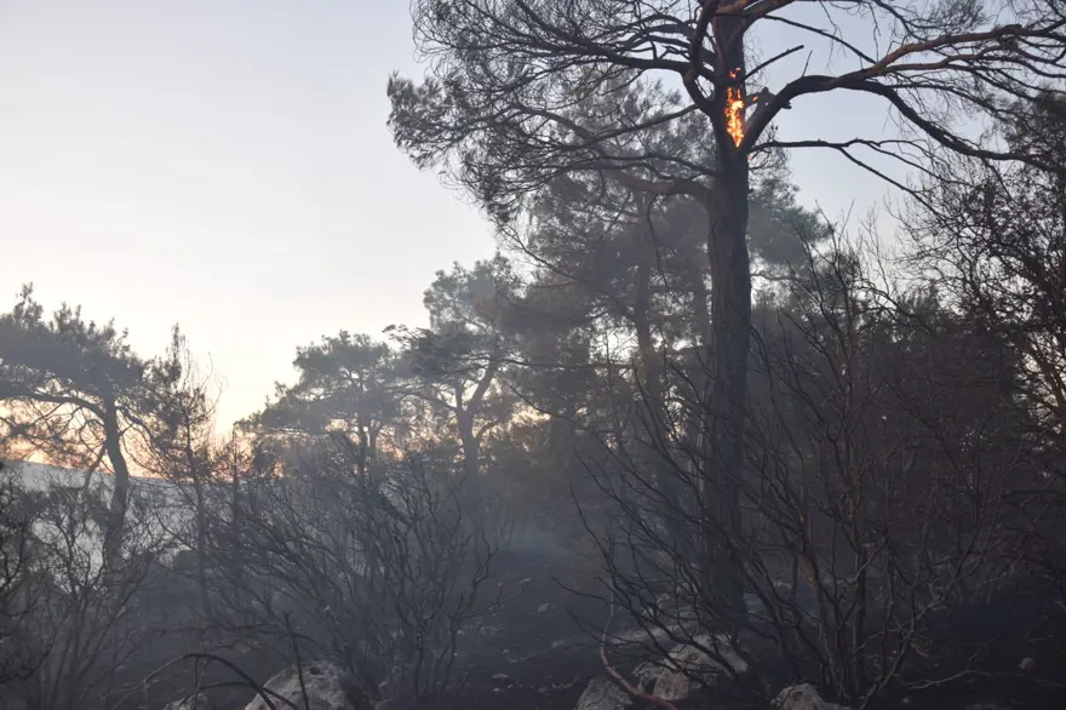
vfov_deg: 47.9
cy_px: 355
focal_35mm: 27
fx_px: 799
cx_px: 533
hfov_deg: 67.4
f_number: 5
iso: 400
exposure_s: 1/100
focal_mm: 18
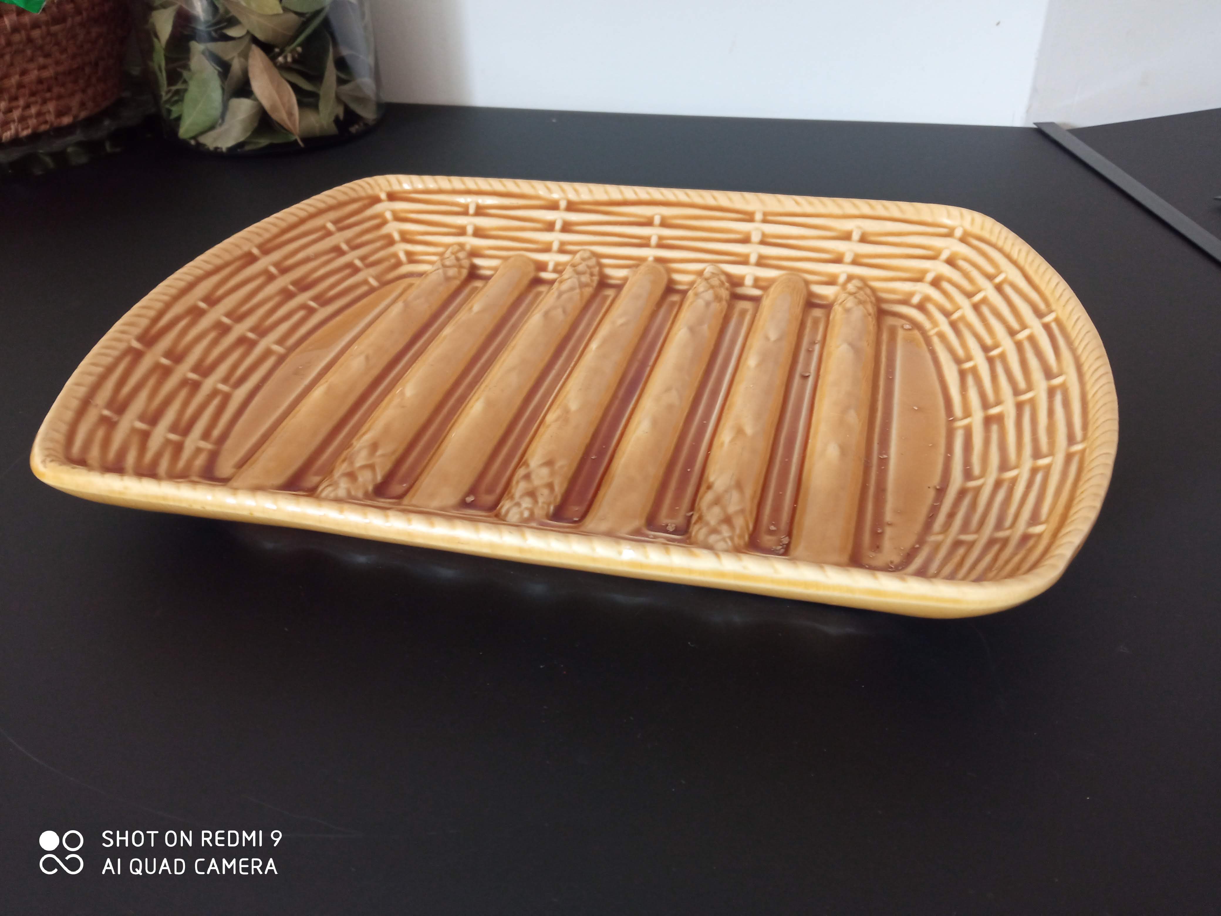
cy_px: 458
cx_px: 610
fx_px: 952
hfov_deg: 65.3
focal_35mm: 27
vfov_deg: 51.4
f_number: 2.2
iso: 593
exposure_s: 1/25
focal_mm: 3.79
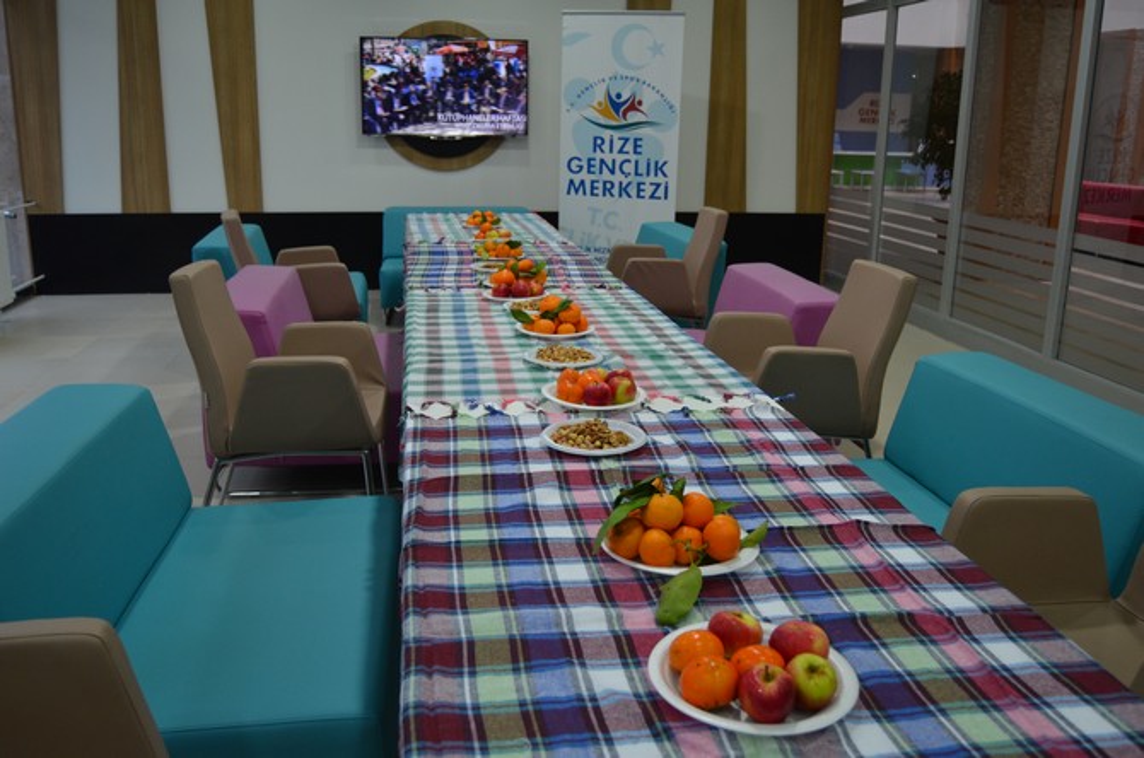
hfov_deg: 62.0
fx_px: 952
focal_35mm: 30
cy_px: 379
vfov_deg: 43.4
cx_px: 572
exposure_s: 1/60
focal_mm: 20
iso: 720
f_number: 4
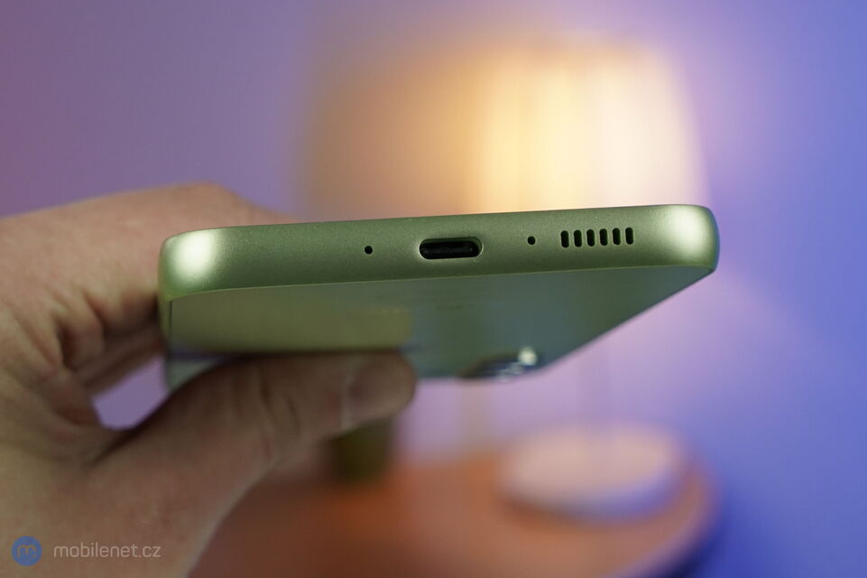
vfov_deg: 29.2
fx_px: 1107
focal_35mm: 46
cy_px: 289
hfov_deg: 42.8
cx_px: 434
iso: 1000
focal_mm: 46
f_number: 8
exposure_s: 1/160
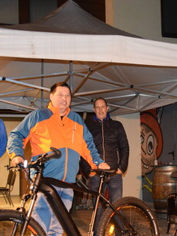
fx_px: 477
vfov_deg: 27.8
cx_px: 123
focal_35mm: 70
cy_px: 117
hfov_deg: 20.9
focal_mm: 32
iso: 2800
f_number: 4.2
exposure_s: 1/60
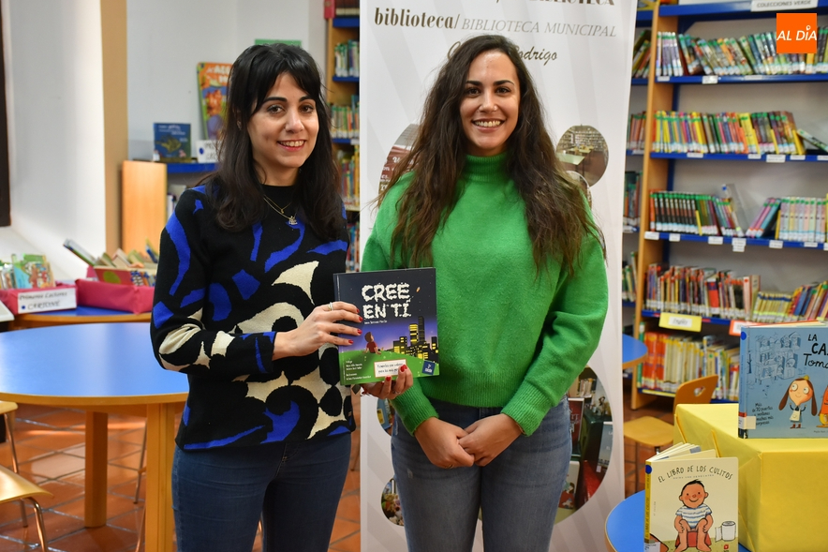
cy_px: 276
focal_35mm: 52
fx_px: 1196
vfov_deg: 26.0
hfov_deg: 38.2
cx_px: 415
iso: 560
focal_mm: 34
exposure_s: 1/60
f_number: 4.2
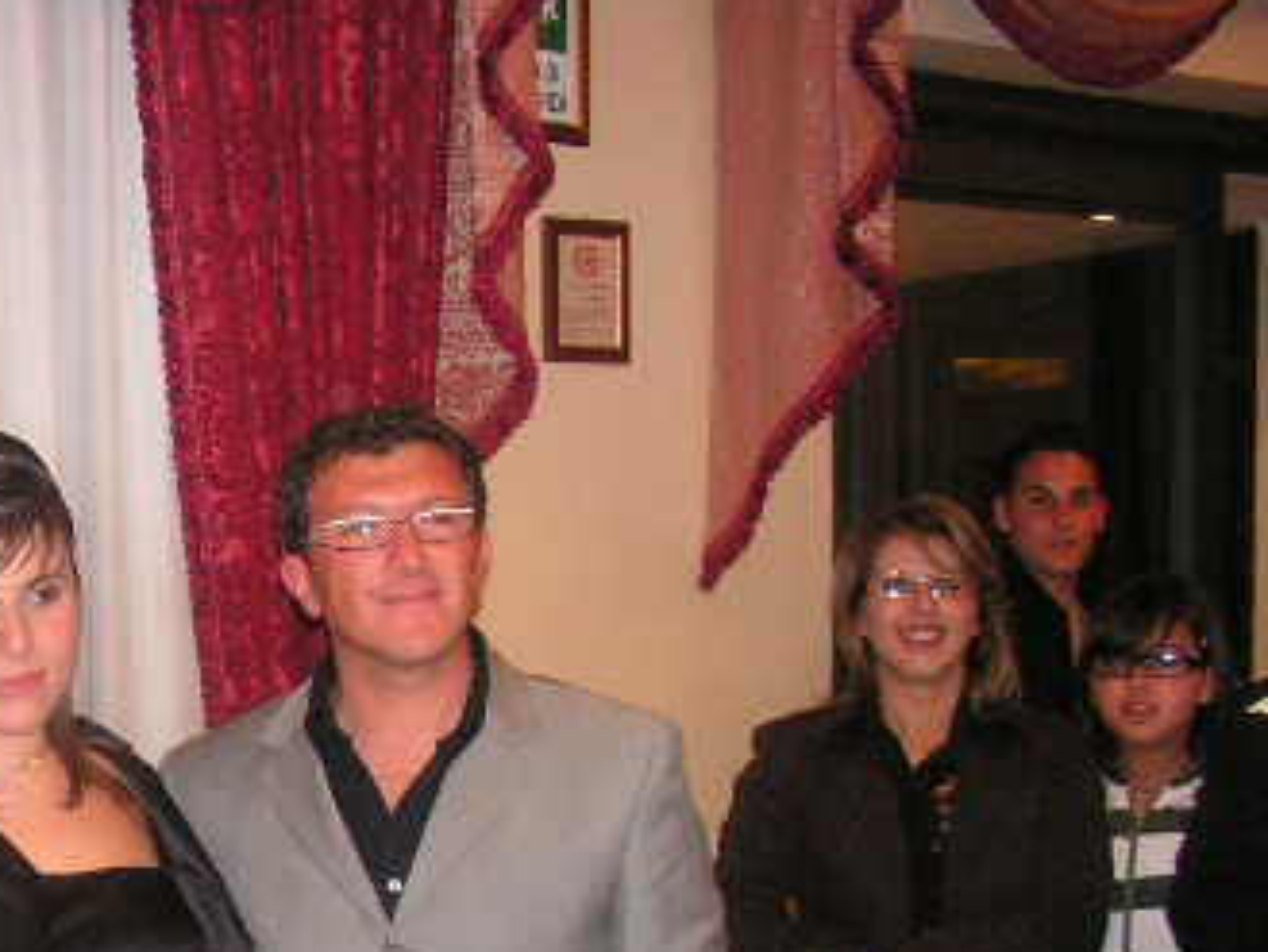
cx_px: 66
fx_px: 2565
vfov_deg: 20.5
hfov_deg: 26.6
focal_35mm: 70
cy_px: 883
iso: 200
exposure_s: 1/40
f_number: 3.2
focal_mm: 6
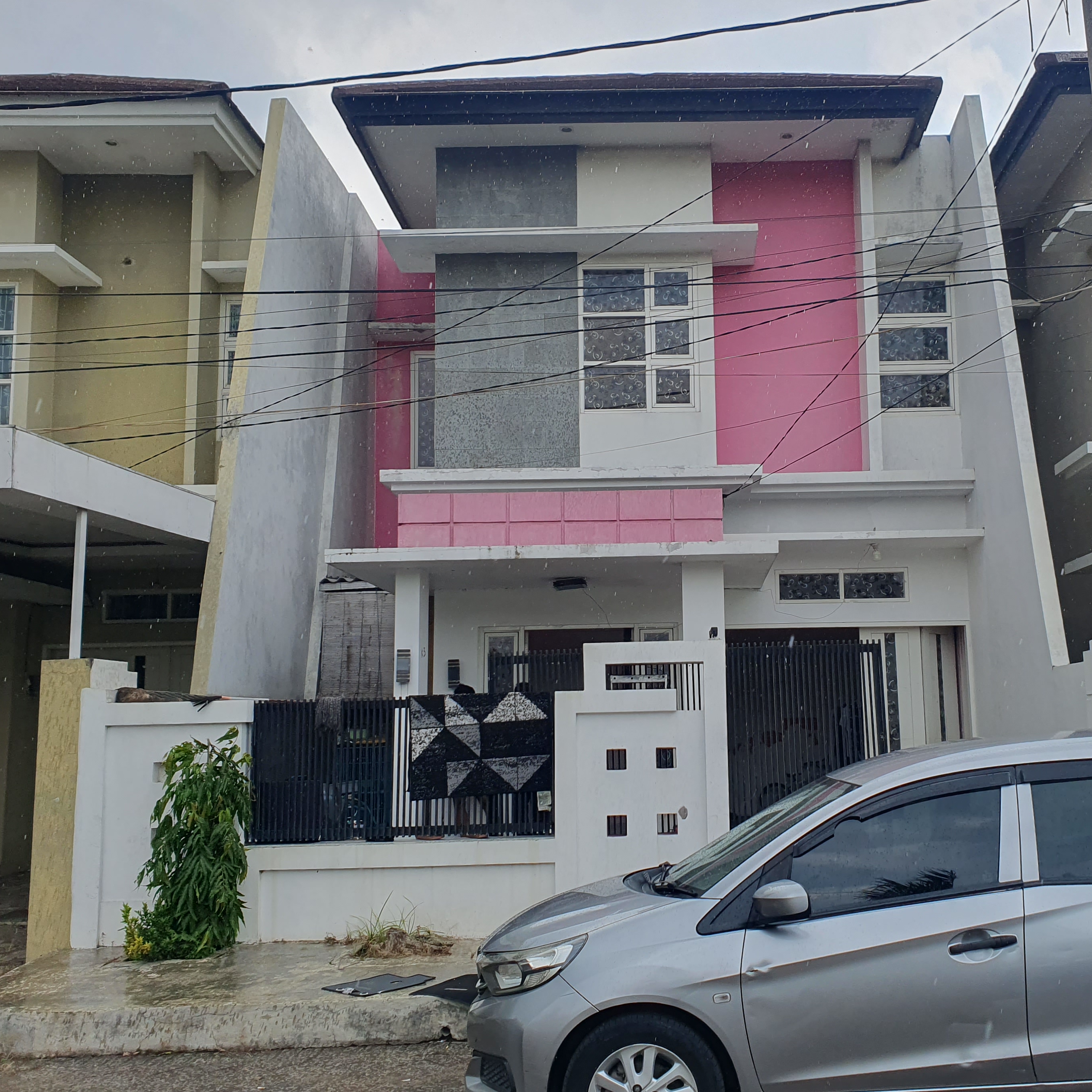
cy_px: 582
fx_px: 1213
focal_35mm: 34
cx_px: 682
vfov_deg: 48.4
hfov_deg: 48.0
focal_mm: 4.32
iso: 50
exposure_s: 1/1236
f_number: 2.4
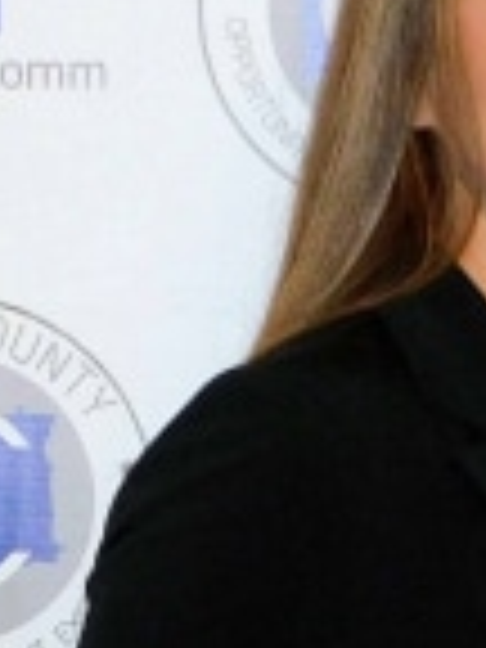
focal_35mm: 124
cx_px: 614
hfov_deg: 11.7
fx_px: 2321
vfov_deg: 15.6
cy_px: 619
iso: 800
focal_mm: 6.3
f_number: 3.5
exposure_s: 1/30
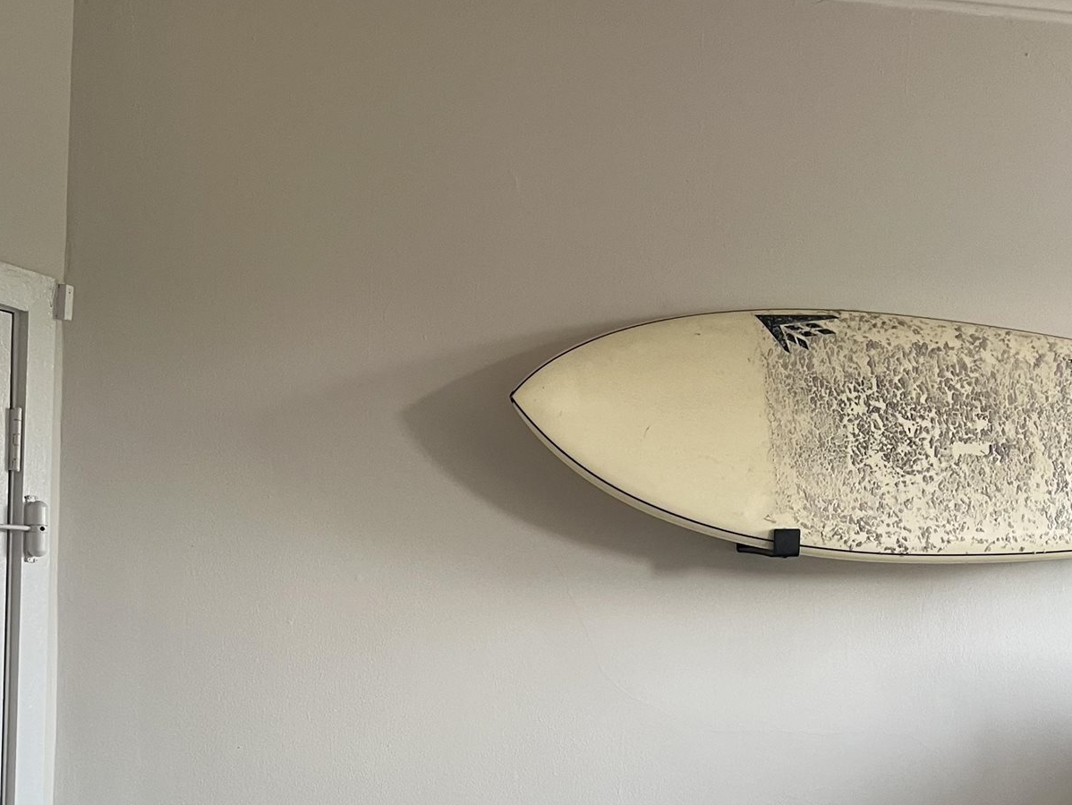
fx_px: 1549
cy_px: 678
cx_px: 411
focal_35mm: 50
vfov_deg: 28.3
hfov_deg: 38.0
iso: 125
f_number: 1.6
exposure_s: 1/81
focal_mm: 5.1
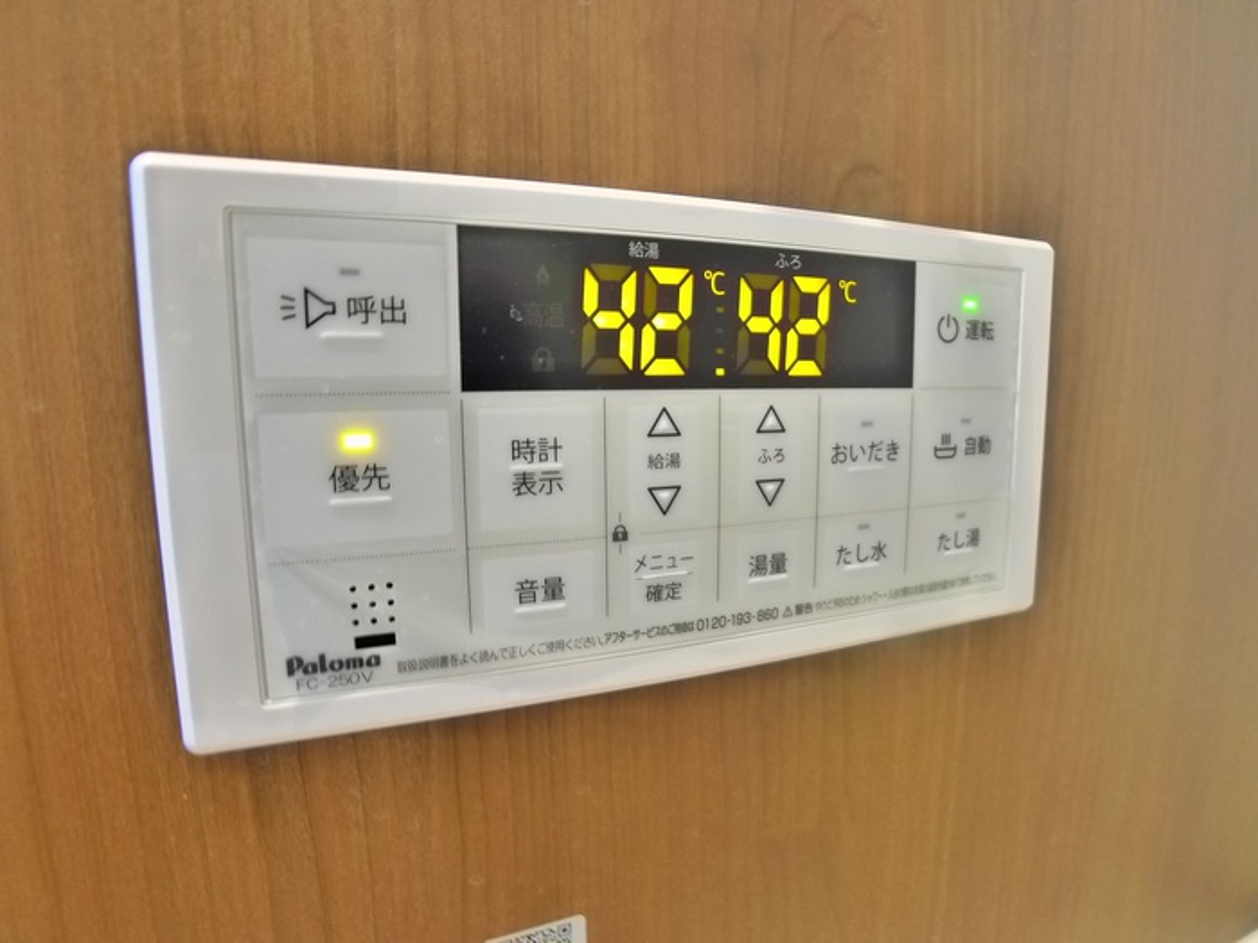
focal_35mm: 24
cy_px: 472
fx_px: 872
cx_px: 629
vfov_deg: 56.8
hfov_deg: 71.6
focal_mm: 5.1
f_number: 2
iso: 400
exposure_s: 1/8
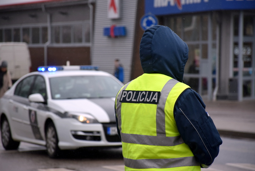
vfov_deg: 6.5
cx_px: 128
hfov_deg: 9.8
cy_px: 86
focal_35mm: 210
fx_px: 1488
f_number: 5.6
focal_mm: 140
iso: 200
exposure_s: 1/500
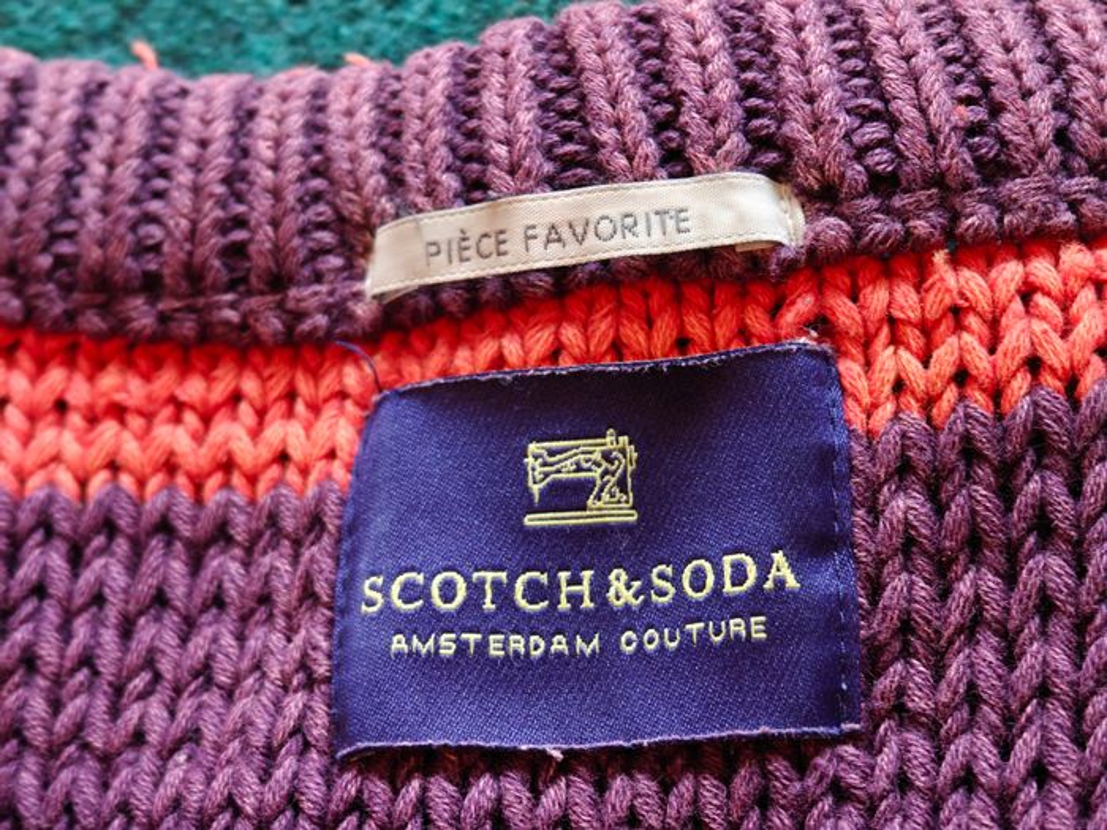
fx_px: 2239
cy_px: 415
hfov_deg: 27.8
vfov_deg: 21.0
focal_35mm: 70
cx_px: 554
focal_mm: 13.3
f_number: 5.6
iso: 1250
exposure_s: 1/25
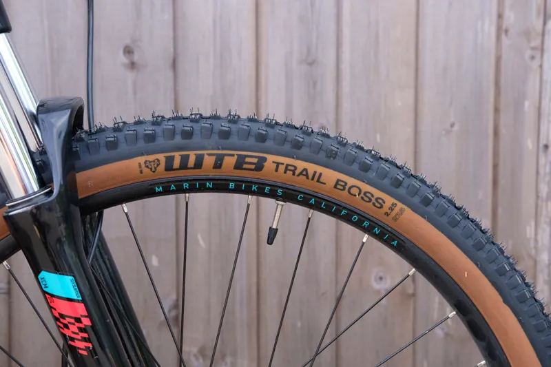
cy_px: 184
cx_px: 276
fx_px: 811
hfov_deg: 37.5
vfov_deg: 25.5
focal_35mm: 53
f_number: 5
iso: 200
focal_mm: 35
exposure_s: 1/100
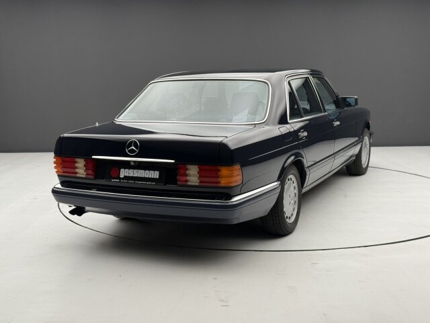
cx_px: 215
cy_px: 162
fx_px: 596
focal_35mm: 48
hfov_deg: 39.7
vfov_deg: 30.3
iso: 160
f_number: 1.78
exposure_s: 1/99
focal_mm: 6.76
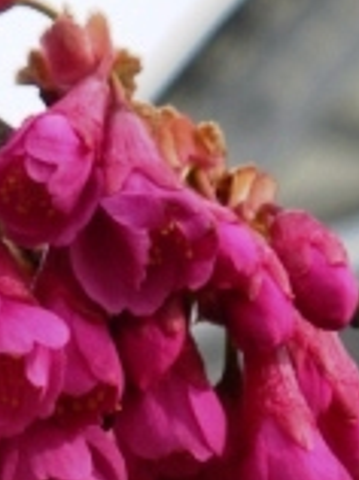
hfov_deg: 3.7
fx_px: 5505
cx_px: 24
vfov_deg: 5.0
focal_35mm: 397
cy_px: 276
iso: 64
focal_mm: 25
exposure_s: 1/250
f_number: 5.5
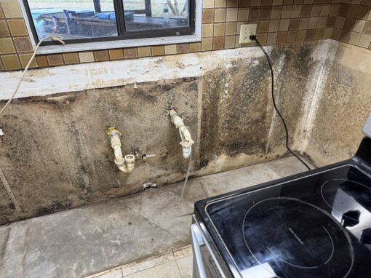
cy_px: 139
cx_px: 186
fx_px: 257
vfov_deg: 56.8
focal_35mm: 24
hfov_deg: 71.6
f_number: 1.78
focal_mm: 6.76
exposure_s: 1/120
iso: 200
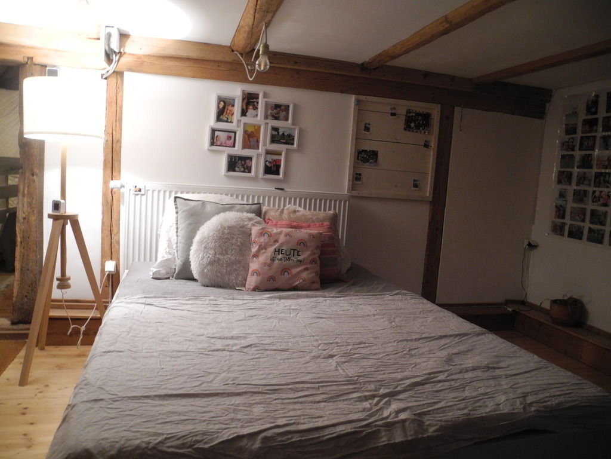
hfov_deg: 63.4
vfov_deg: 49.7
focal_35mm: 28
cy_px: 230
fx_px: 494
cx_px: 306
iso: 400
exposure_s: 1/8
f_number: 2.8
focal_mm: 6
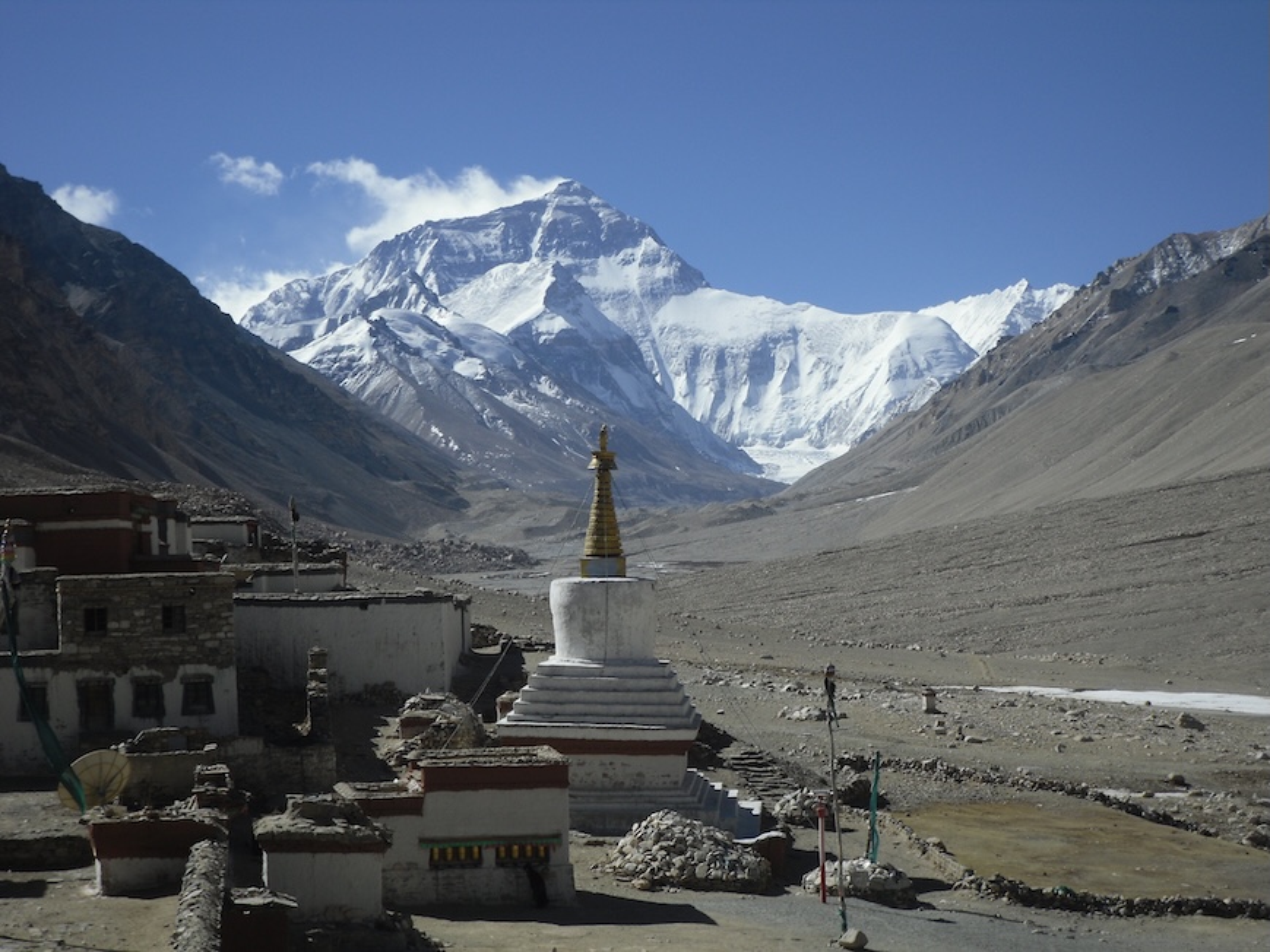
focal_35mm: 72
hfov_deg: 27.0
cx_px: 635
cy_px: 476
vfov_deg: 20.4
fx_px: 2642
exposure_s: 1/173
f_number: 11.6
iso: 80
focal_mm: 13.5
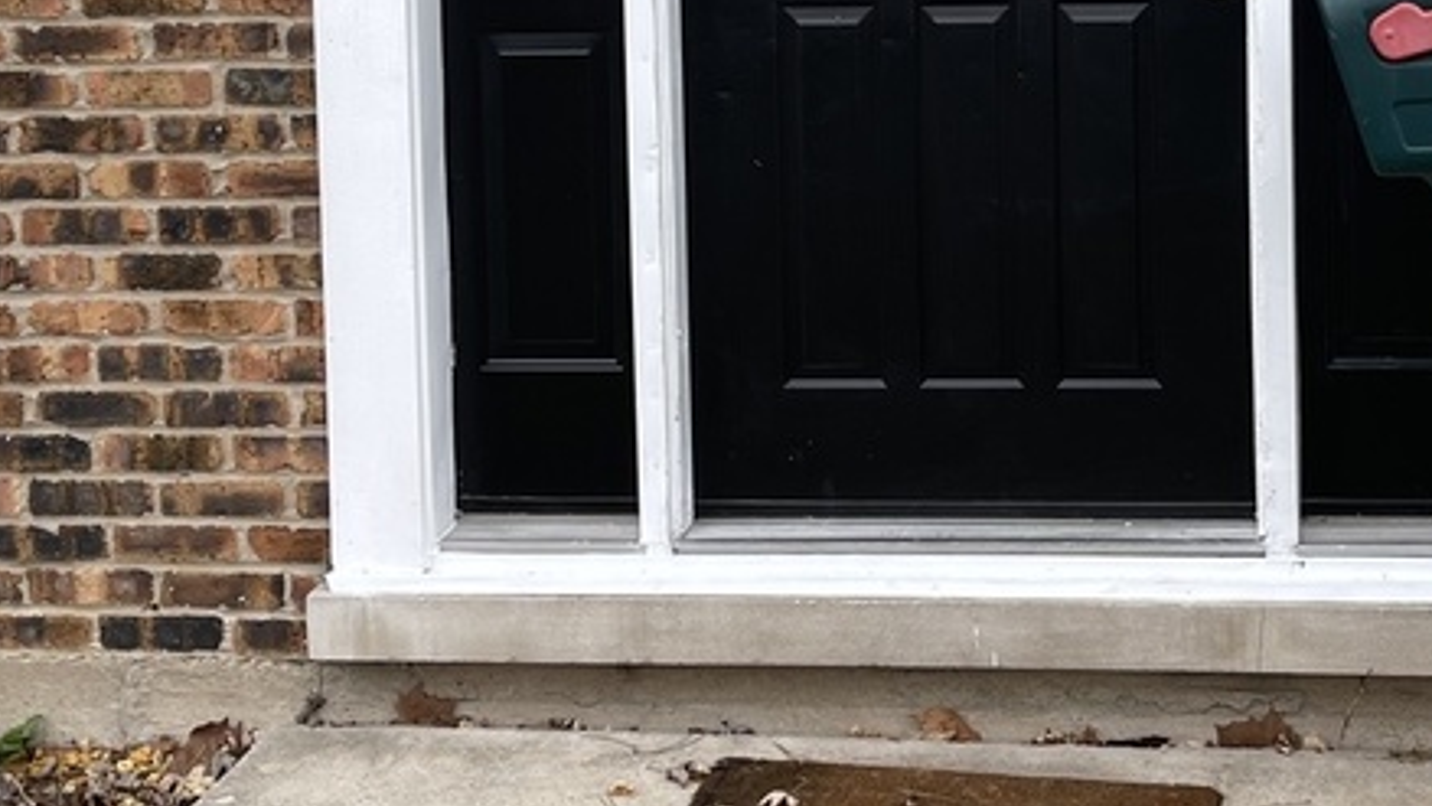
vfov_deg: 17.5
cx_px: 1132
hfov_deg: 30.7
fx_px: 2544
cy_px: -23
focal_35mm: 67
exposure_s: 1/155
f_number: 1.6
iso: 32
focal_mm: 5.1
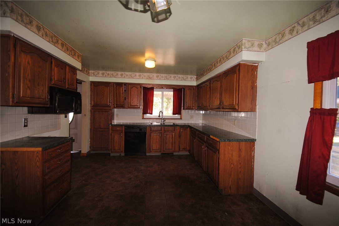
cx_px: 170
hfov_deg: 100.3
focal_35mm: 15
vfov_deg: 77.4
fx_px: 141
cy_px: 113
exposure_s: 1/60
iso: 200
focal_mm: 10
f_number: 3.5
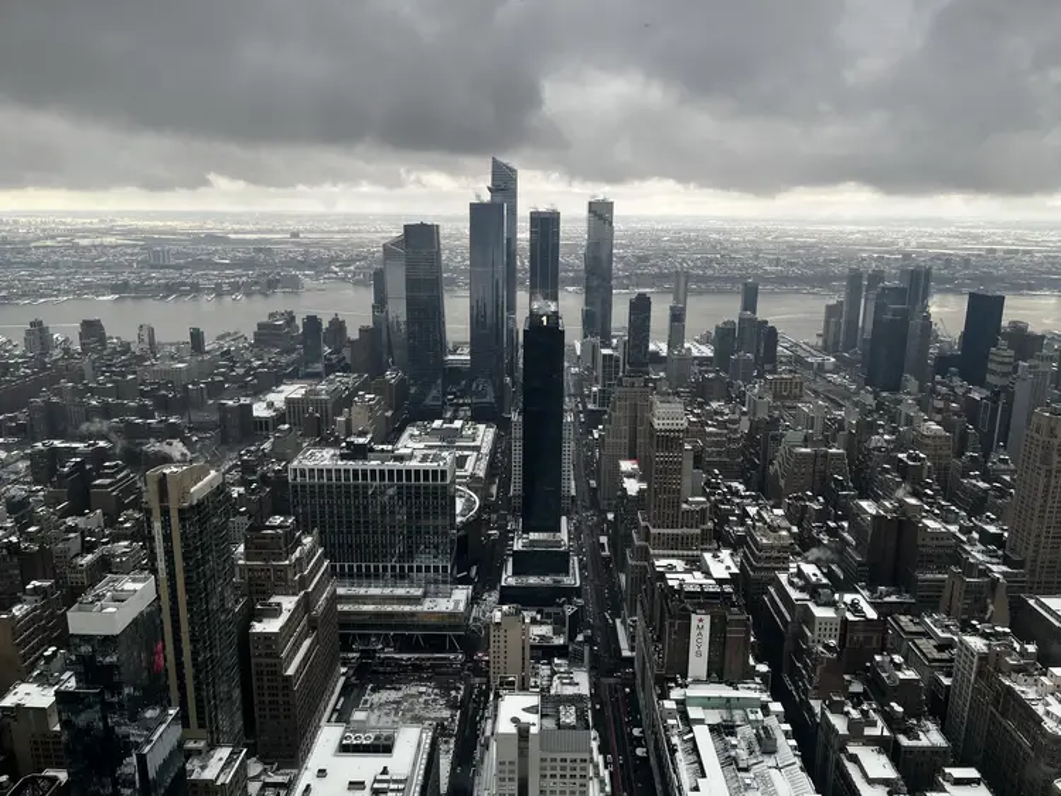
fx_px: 797
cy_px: 398
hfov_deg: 67.3
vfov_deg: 53.1
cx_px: 530
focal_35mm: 26
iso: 50
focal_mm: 5.1
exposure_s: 1/459
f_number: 1.6
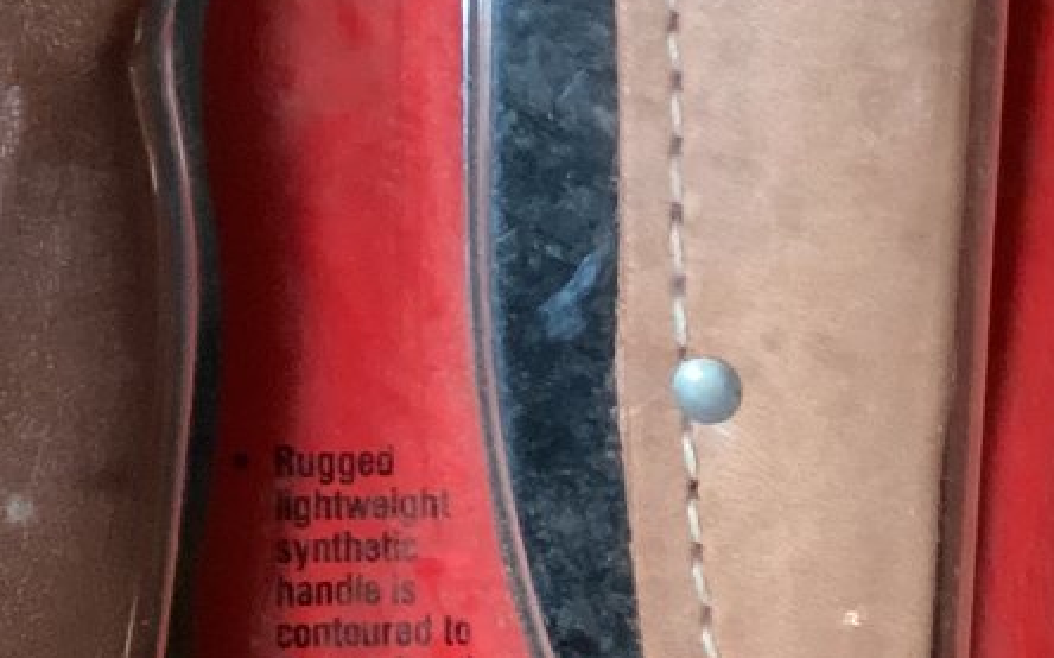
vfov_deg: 11.4
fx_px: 3216
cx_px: 372
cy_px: -127
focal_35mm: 112
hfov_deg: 18.6
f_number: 2.4
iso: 250
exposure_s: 1/40
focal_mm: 3.3
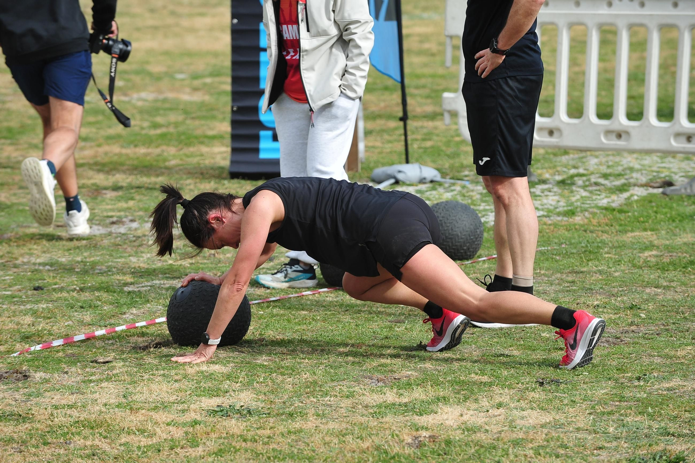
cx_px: 348
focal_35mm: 200
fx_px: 3859
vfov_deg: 6.9
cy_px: 232
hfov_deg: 10.3
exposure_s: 1/640
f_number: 7.1
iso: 320
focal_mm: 200
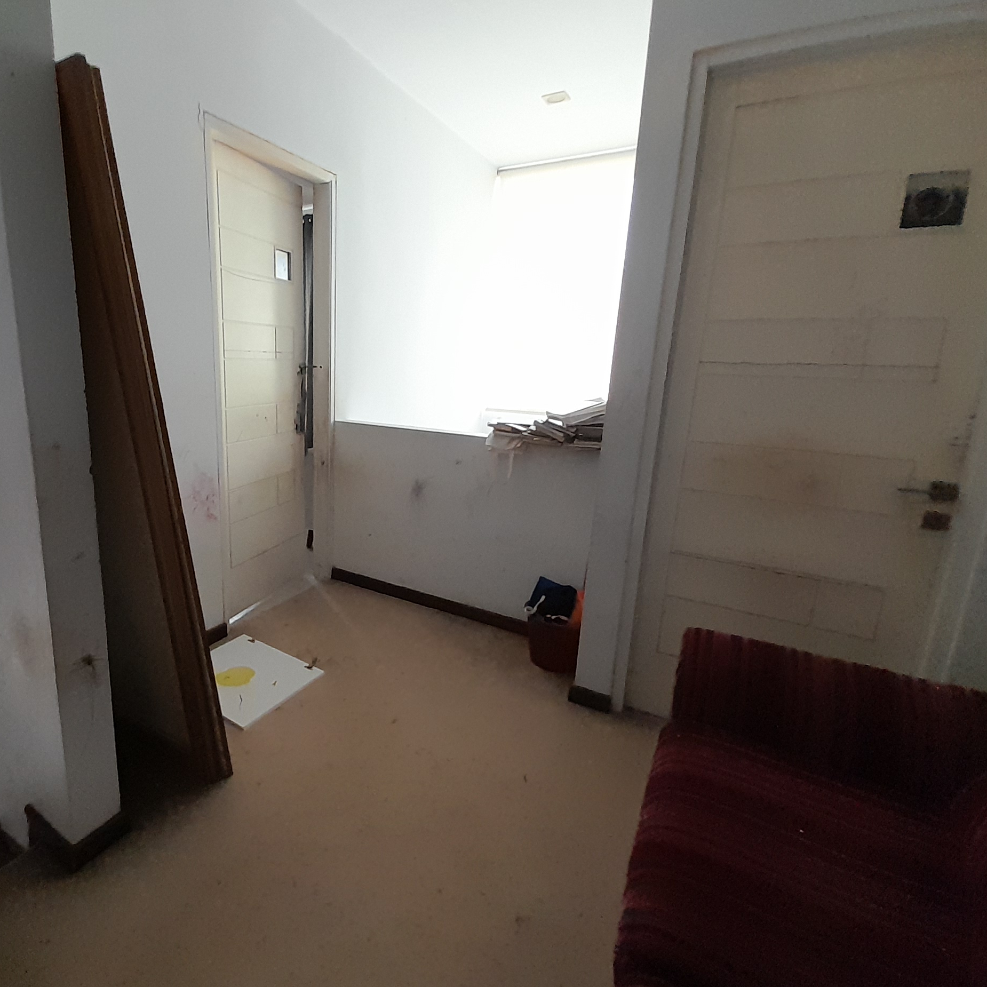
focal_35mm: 16
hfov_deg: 86.0
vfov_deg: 87.4
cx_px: 382
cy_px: 480
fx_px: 516
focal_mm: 1.13
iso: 250
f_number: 2.2
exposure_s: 1/33
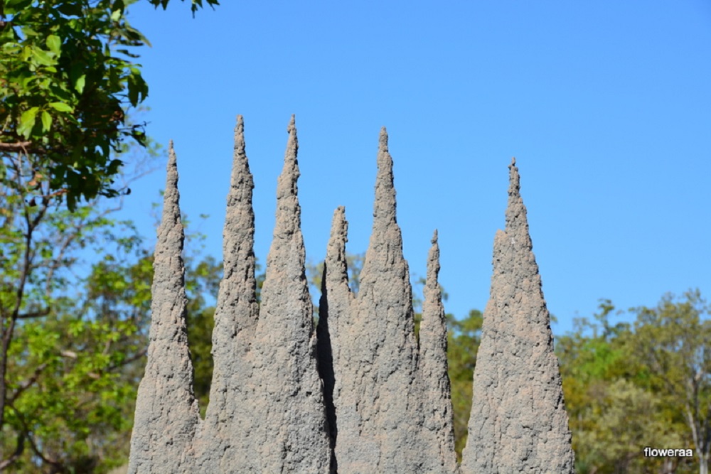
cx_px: 356
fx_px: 2666
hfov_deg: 15.2
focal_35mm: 135
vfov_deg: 10.2
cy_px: 237
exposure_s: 1/160
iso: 100
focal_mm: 90
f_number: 11
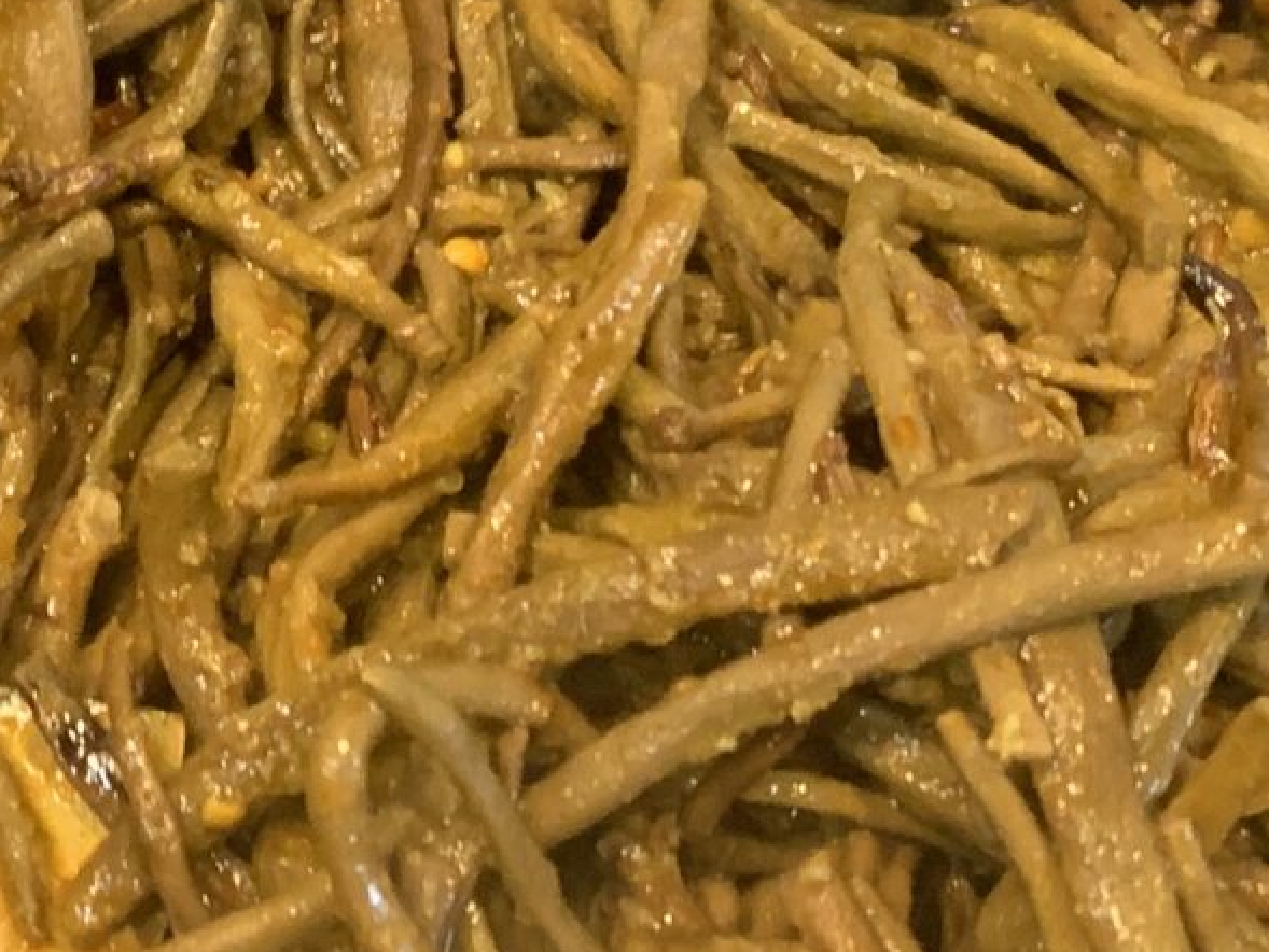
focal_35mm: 113
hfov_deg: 16.7
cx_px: -233
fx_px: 4143
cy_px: -56
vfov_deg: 12.9
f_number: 1.8
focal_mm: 4.25
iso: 400
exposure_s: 1/33
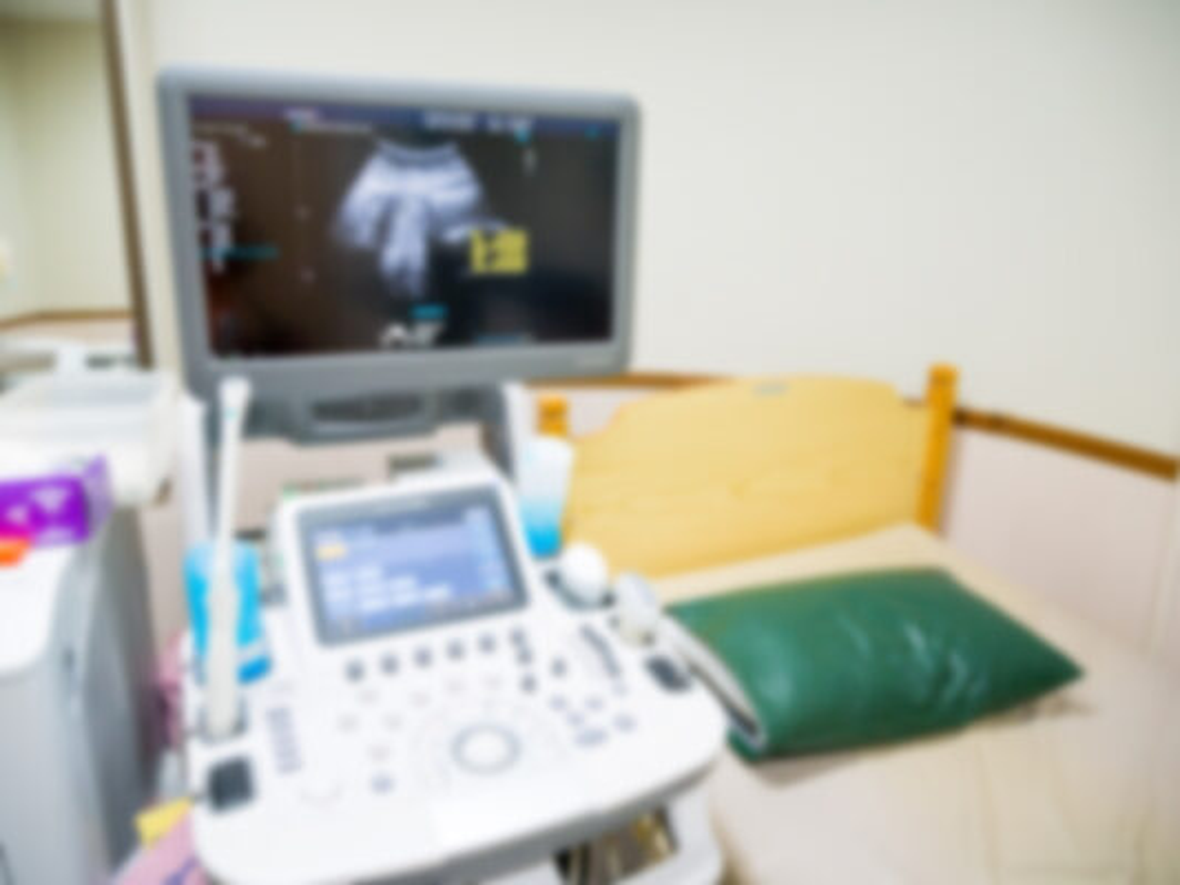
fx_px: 818
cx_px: 590
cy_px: 442
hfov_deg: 71.6
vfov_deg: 56.8
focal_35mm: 24
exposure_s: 1/60
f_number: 3.5
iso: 400
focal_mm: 12
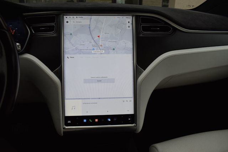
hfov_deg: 67.4
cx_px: 114
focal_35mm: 27
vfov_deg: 47.9
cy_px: 76
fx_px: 171
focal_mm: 18
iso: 200
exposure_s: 1/250
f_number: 6.3
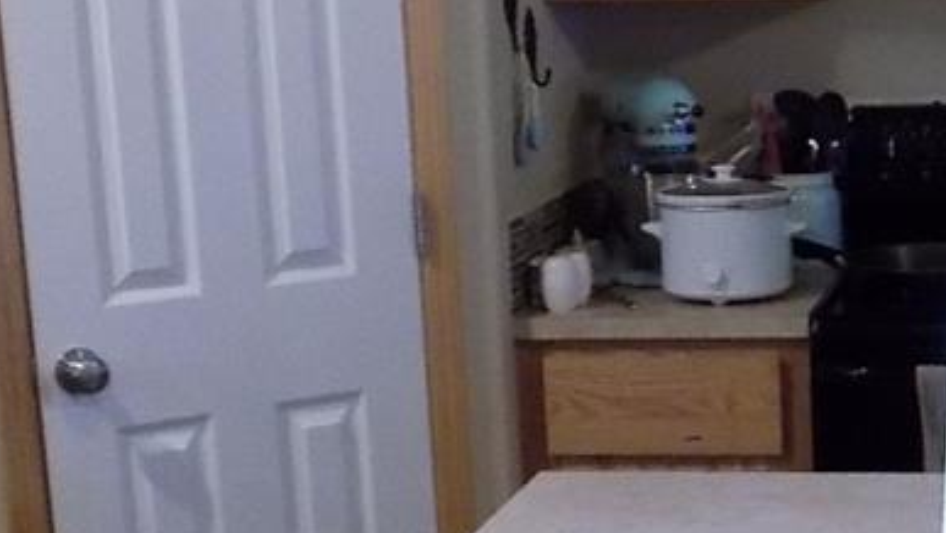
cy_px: 509
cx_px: 980
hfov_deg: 21.1
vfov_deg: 12.4
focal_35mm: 97
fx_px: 2434
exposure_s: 1/10
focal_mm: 4
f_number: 3.1
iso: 400
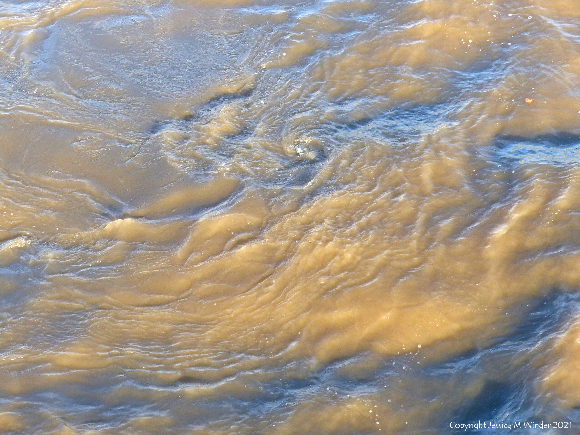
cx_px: 290
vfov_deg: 12.8
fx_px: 1944
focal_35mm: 116
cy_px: 218
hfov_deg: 17.0
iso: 100
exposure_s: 1/125
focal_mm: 20.9
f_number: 3.5
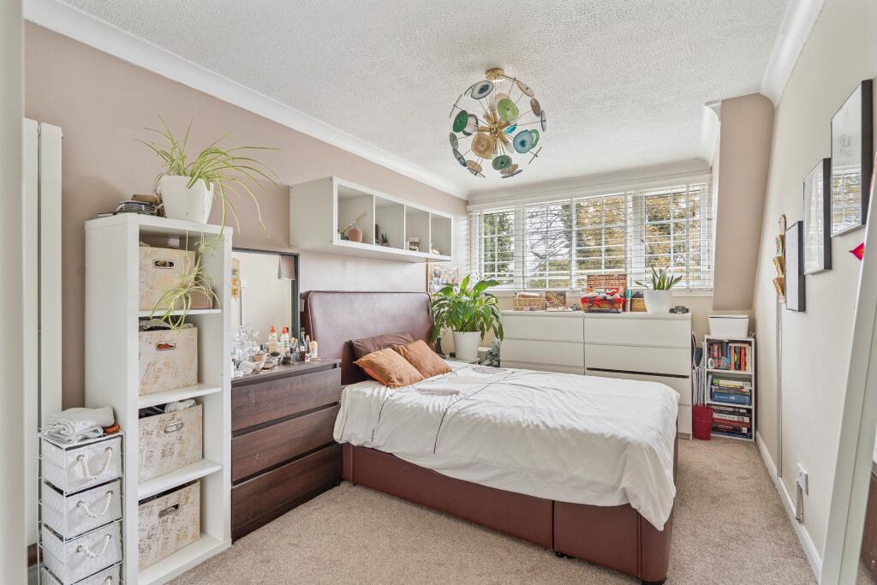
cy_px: 292
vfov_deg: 73.8
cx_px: 438
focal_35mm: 16
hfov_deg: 96.7
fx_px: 390
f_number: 5.6
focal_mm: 16
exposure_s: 1/30
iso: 640
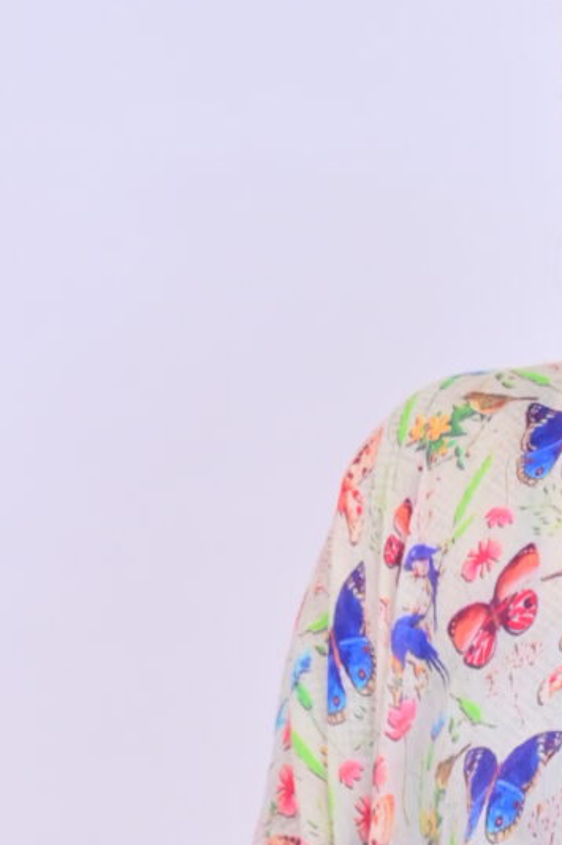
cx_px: 460
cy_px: 1465
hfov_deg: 6.6
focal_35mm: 206
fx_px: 4833
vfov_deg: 9.6
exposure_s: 1/125
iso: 200
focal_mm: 43
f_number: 4
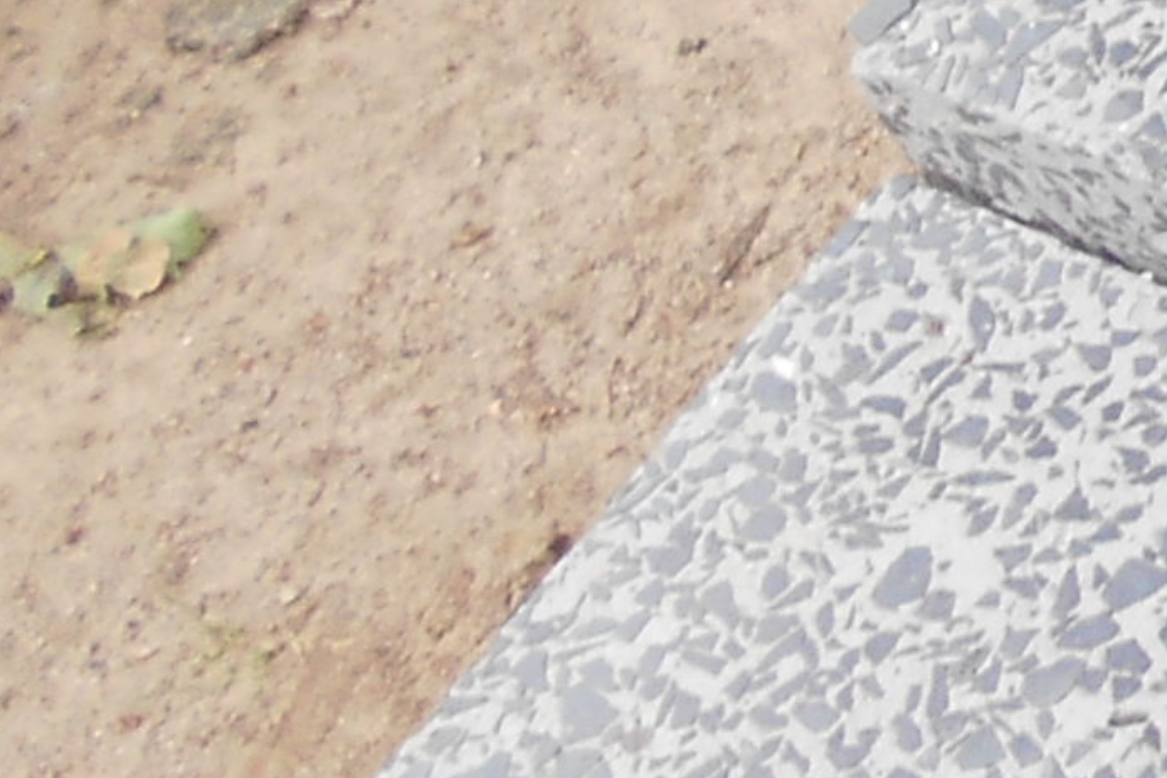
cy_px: -521
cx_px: 3055
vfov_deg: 8.1
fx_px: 5317
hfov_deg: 10.3
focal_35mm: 164
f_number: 3.4
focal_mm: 5.1
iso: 80
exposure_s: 1/60
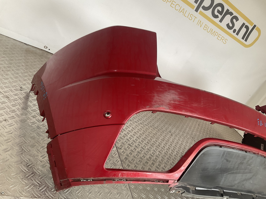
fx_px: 223
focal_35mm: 29
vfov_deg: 48.2
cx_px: 133
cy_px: 100
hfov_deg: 61.7
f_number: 1.8
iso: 40
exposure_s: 1/120
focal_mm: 3
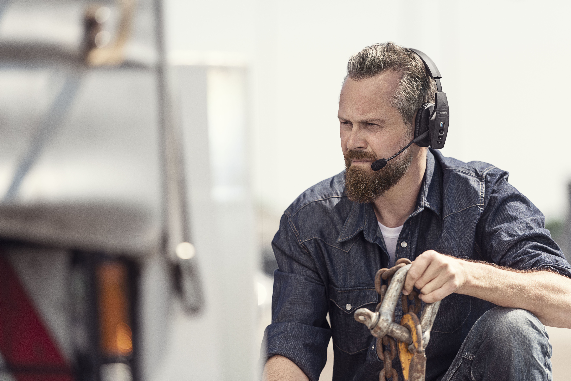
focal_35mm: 160
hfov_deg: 12.8
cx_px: 286
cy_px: 190
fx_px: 2538
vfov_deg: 8.6
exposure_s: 1/2000
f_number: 3.2
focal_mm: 160
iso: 100
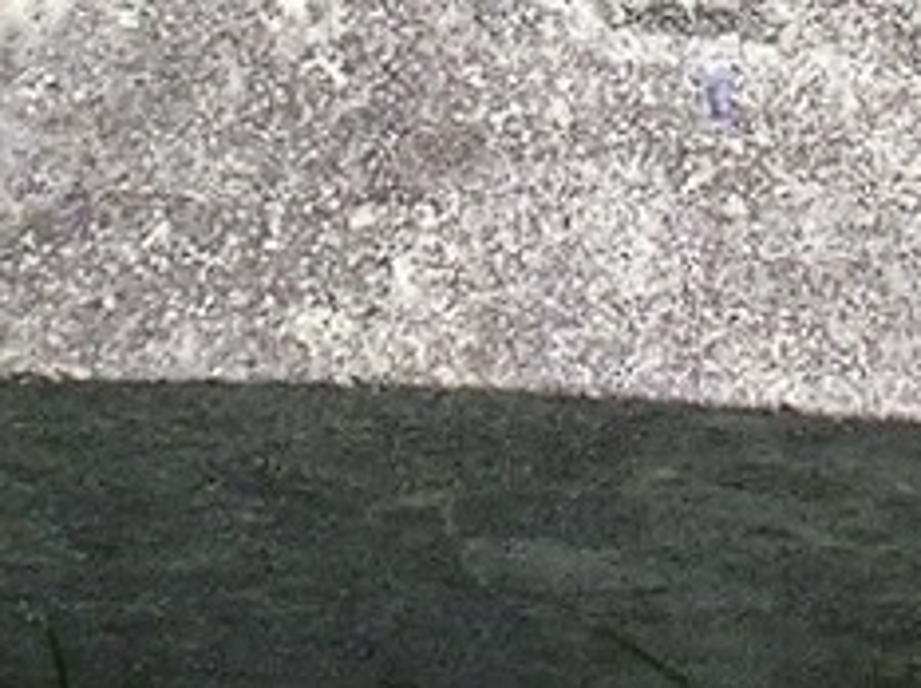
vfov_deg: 7.5
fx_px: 5207
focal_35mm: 196
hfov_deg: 10.1
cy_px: -103
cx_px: 747
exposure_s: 1/268
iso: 50
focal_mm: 5.8
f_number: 5.6
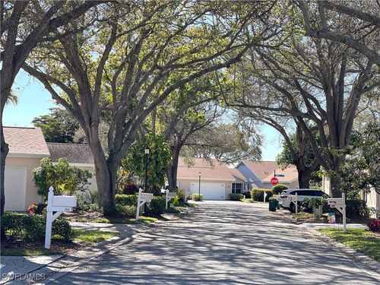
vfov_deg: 22.9
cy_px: 142
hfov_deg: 30.3
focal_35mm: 64
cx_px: 190
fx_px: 703
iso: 32
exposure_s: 1/641
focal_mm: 7.5
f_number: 2.2
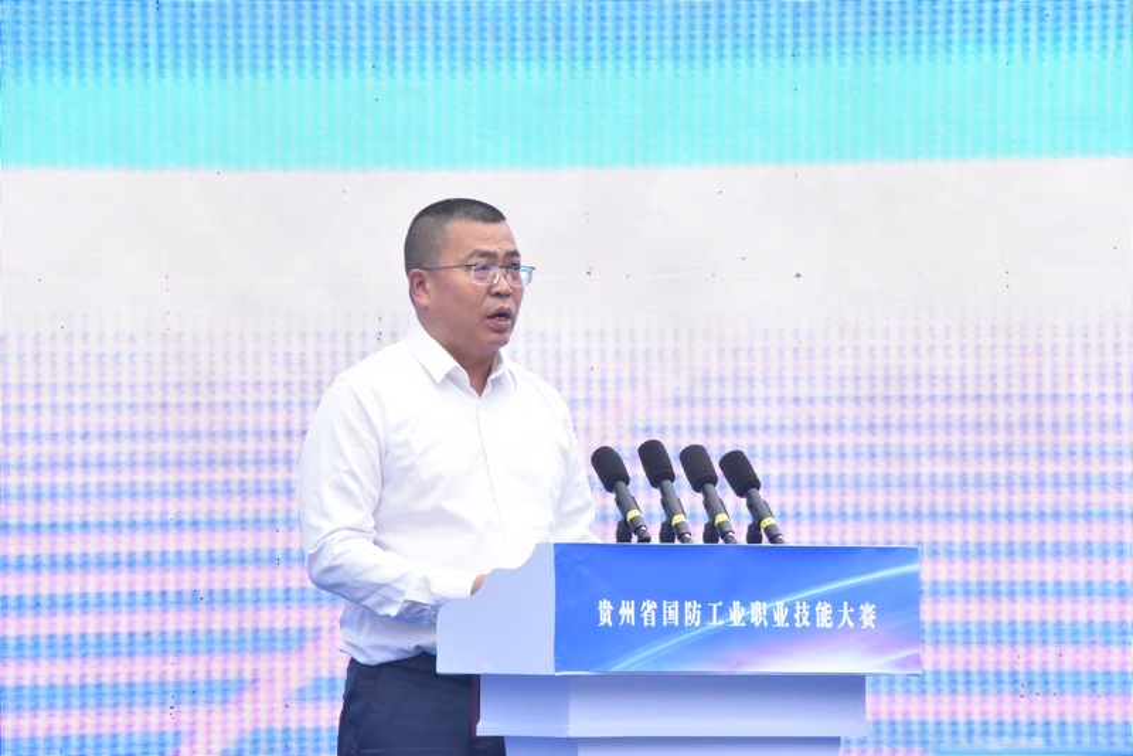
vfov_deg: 4.6
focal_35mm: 300
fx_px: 9445
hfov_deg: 6.9
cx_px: 566
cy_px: 378
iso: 10000
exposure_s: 1/200
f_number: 36
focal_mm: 300
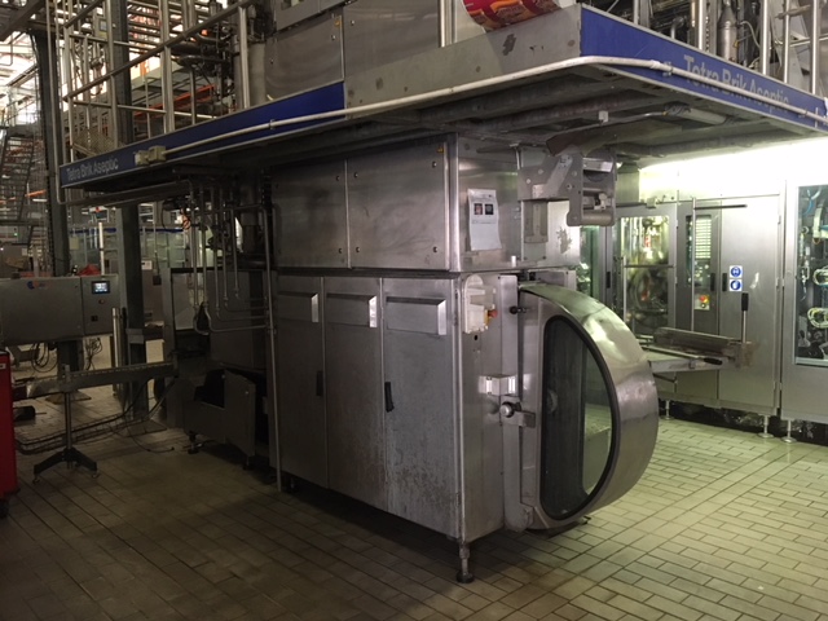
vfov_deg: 48.2
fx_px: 694
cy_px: 310
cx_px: 414
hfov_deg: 61.7
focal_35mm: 29
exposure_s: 1/25
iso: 200
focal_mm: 4.15
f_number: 2.2
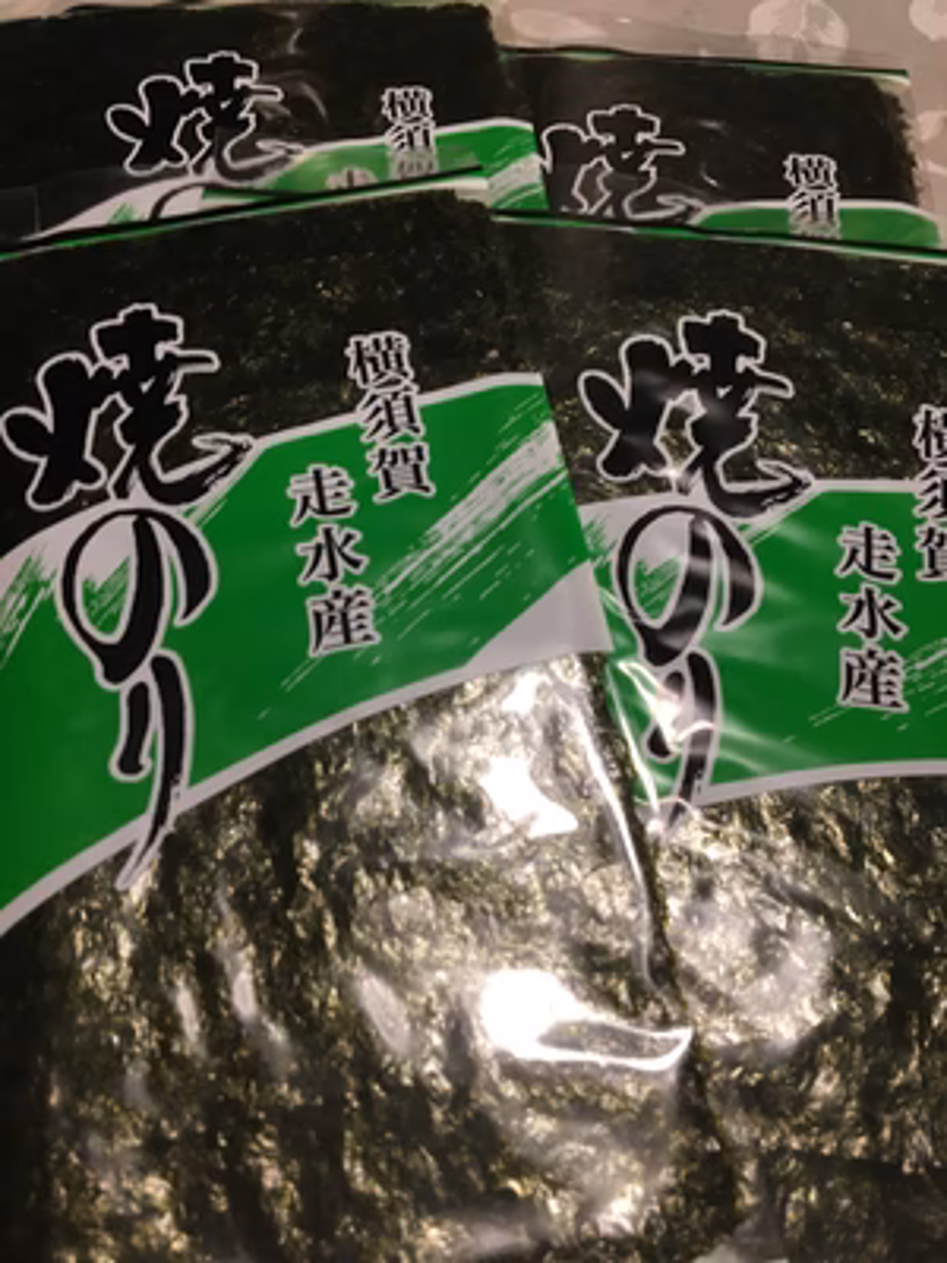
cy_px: 632
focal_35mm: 29
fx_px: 1058
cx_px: 474
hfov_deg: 48.2
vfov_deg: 61.7
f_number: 2.2
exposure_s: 1/30
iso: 64
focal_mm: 4.15
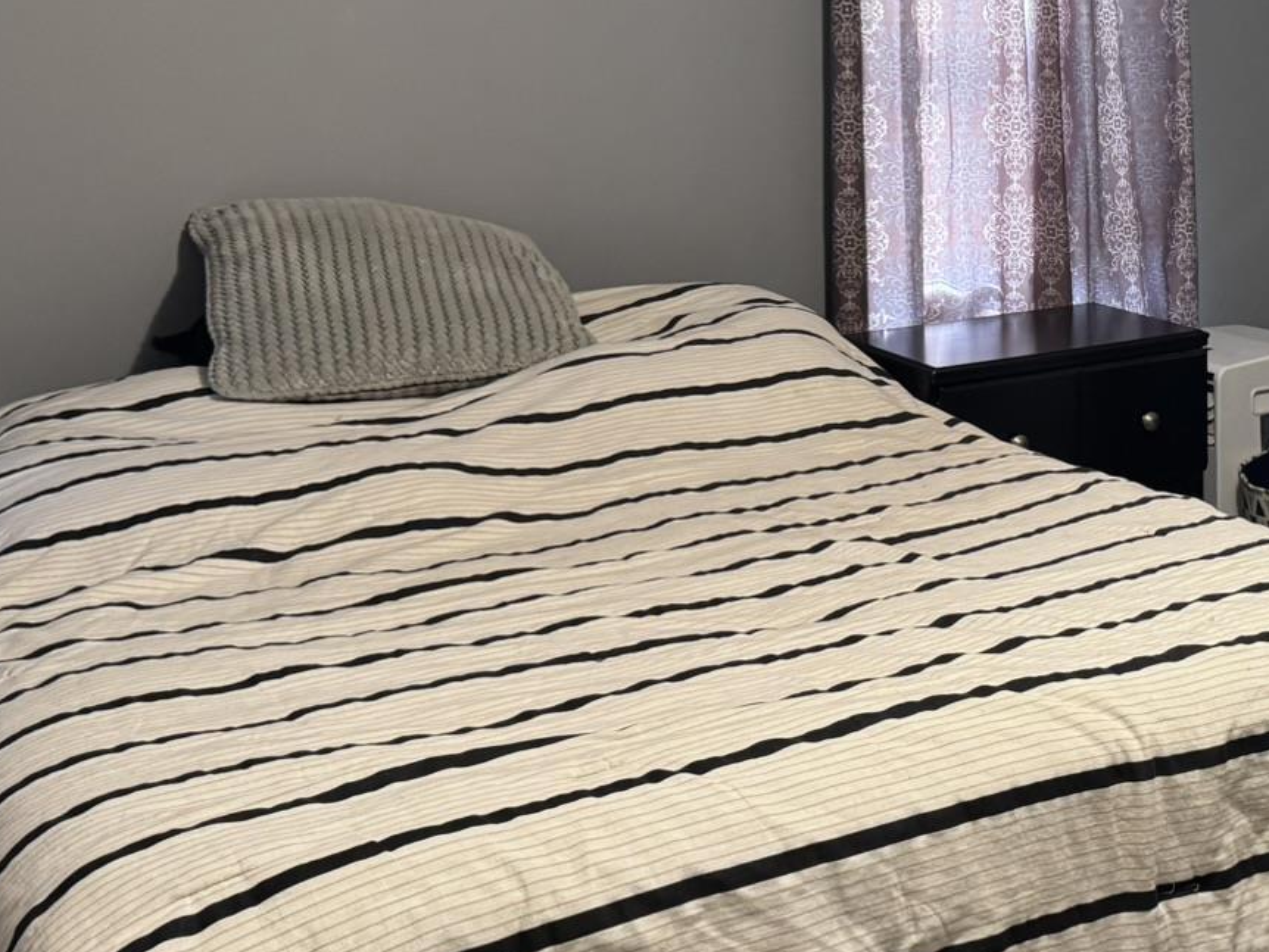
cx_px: 1144
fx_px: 2090
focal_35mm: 57
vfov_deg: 25.4
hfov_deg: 32.1
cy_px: 232
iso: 320
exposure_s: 1/60
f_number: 1.78
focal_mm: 6.76
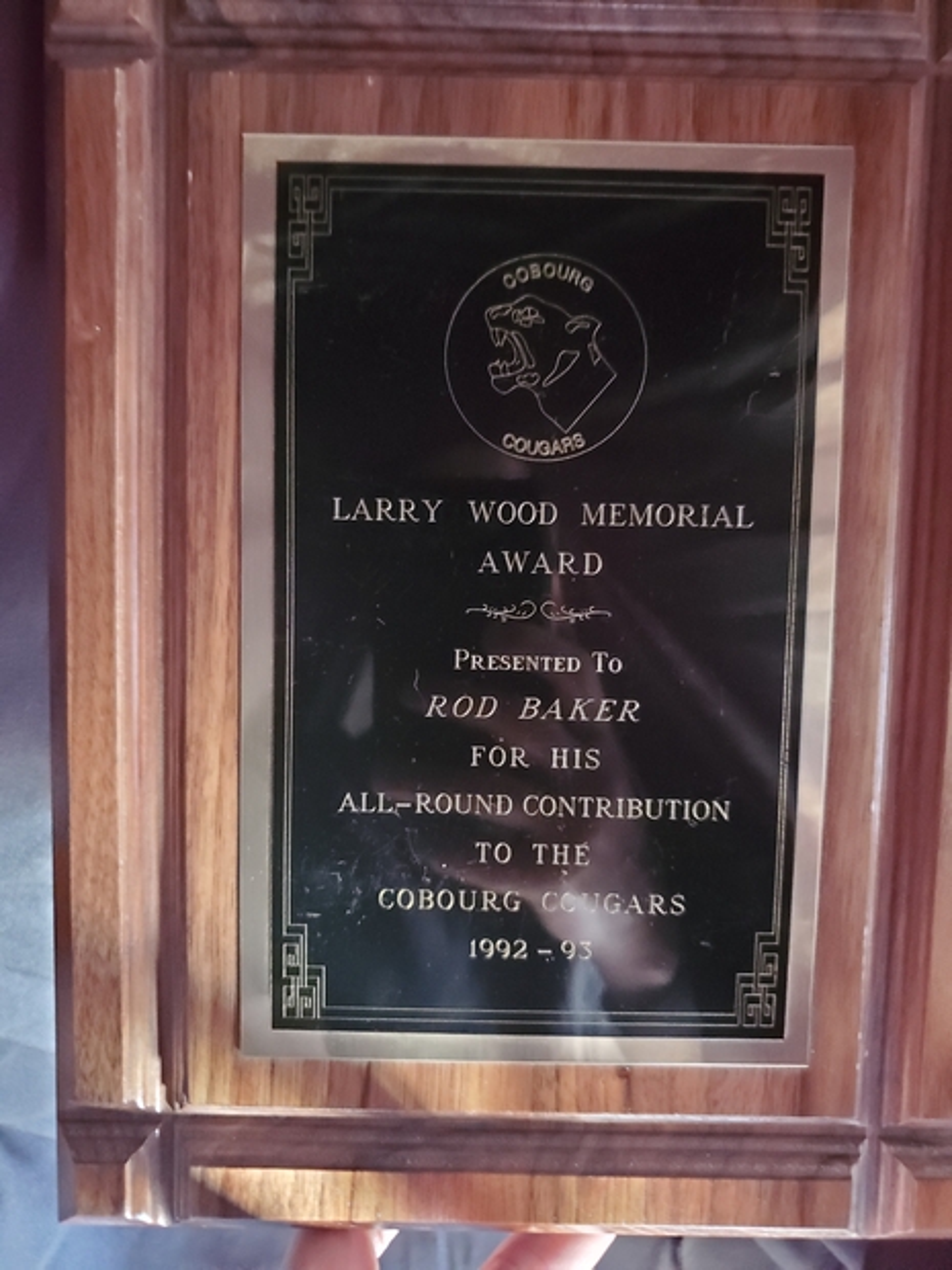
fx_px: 953
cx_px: 476
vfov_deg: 67.3
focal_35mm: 26
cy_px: 635
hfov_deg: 53.1
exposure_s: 1/7
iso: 1250
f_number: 1.5
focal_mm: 4.3
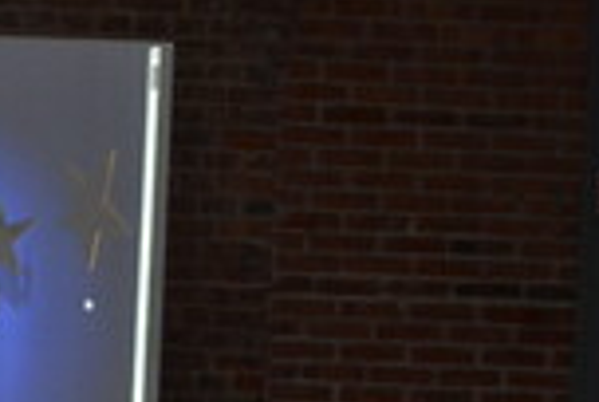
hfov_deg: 13.1
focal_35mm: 151
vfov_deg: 9.0
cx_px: -181
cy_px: 489
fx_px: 2517
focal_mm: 36
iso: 1600
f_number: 5
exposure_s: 1/15
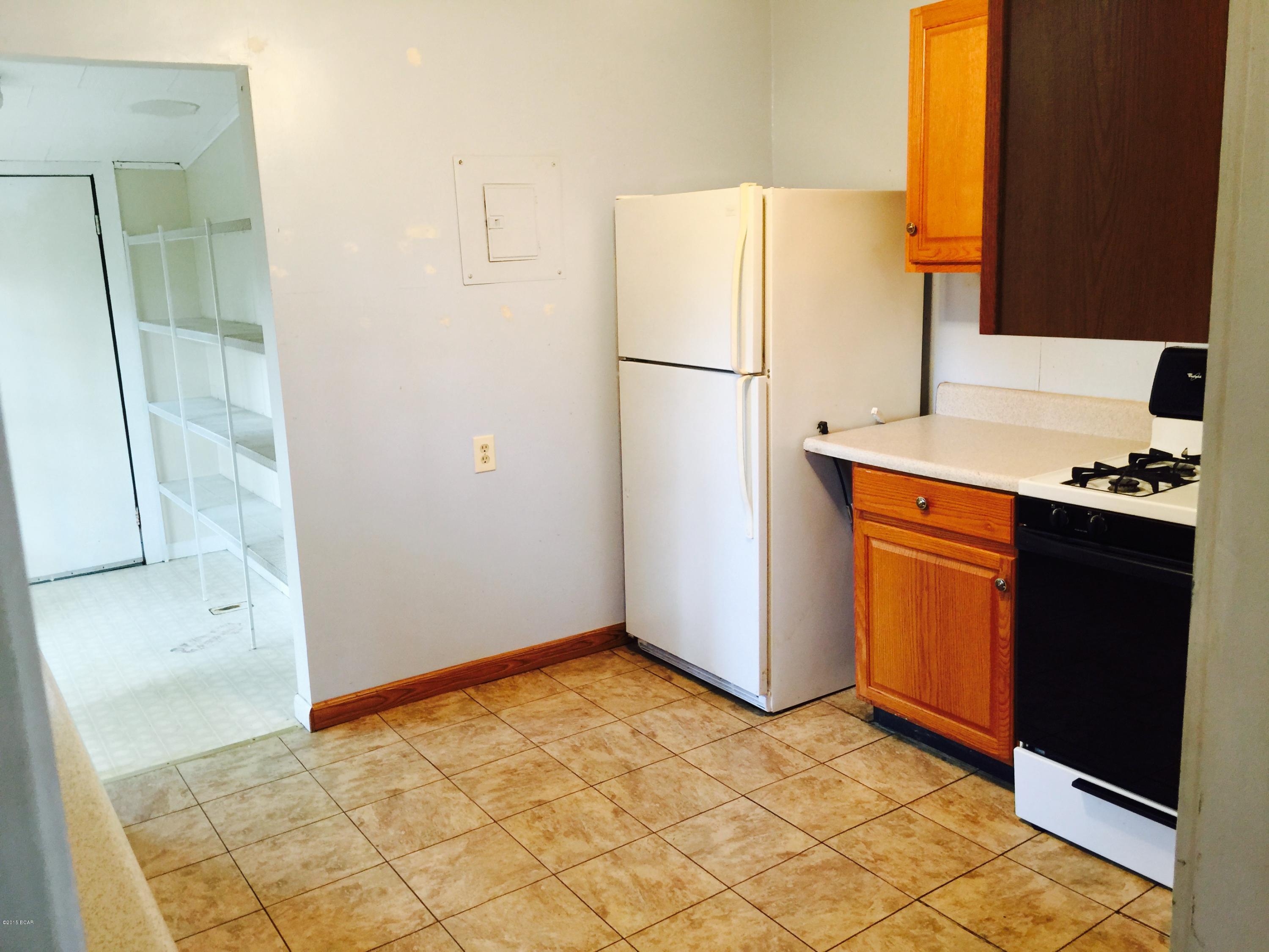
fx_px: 1063
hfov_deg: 61.7
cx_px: 634
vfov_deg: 48.2
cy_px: 476
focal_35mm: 29
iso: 40
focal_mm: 4.15
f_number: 2.2
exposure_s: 1/15
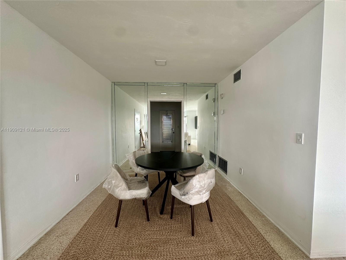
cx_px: 173
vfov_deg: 85.7
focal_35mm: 14
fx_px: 140
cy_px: 130
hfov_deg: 102.1
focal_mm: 2.22
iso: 160
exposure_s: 1/99
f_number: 2.2
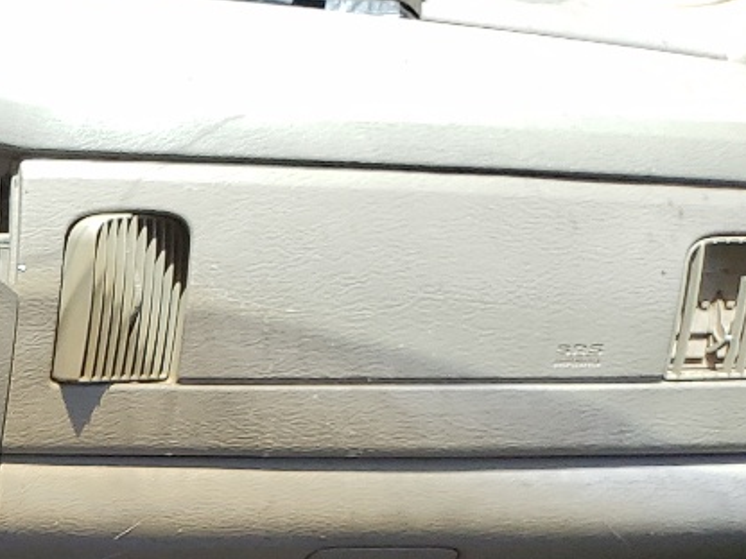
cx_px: -491
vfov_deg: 13.5
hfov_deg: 17.0
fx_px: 2155
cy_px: 946
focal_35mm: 100
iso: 50
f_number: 1.5
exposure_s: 1/417
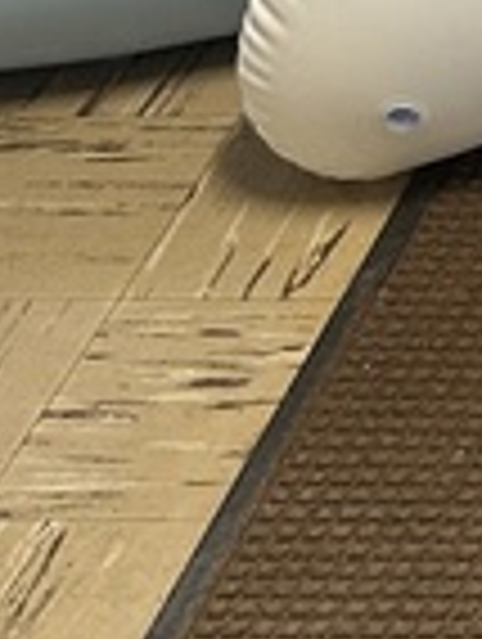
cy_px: -796
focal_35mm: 187
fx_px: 3461
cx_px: 1536
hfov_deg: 7.0
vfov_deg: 9.6
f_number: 1.5
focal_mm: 5.7
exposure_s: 1/60
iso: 125
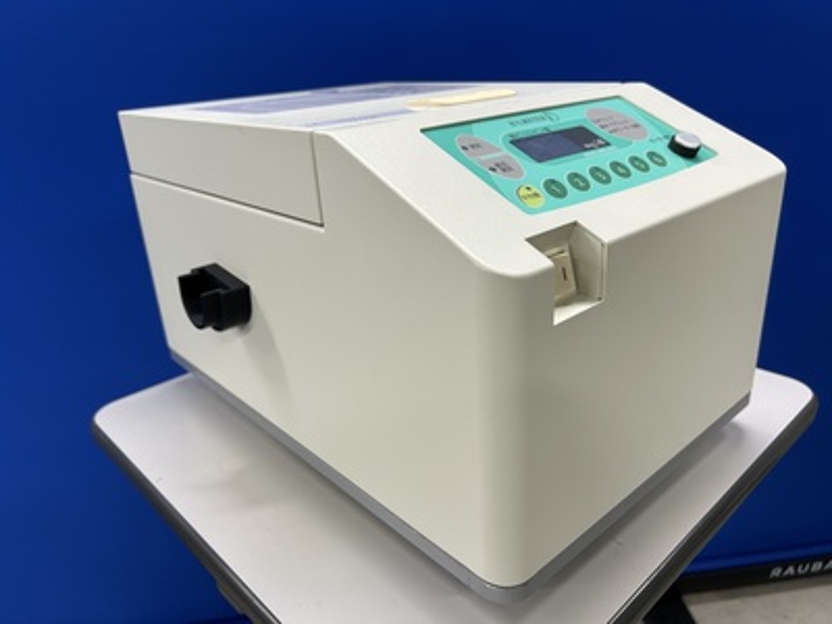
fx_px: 625
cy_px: 312
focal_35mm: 26
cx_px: 416
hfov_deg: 67.3
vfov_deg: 53.1
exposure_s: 1/120
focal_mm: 5.7
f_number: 1.5
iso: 80
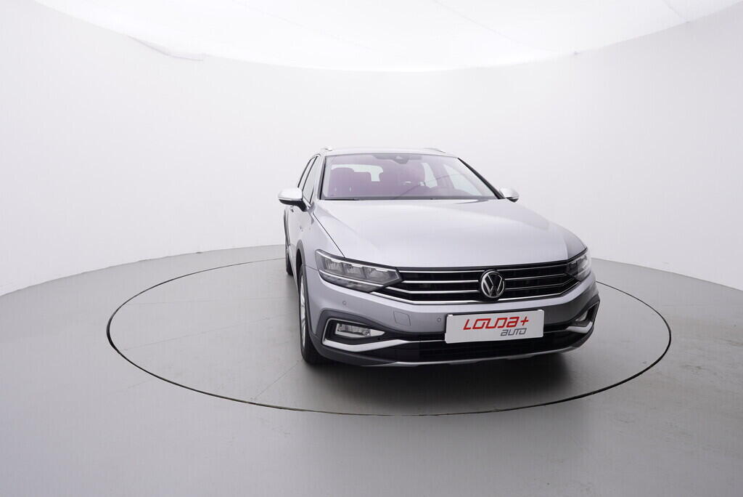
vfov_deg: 56.2
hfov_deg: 77.3
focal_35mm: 22
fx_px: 465
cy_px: 248
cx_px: 372
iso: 200
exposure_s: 1/80
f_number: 5
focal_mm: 15
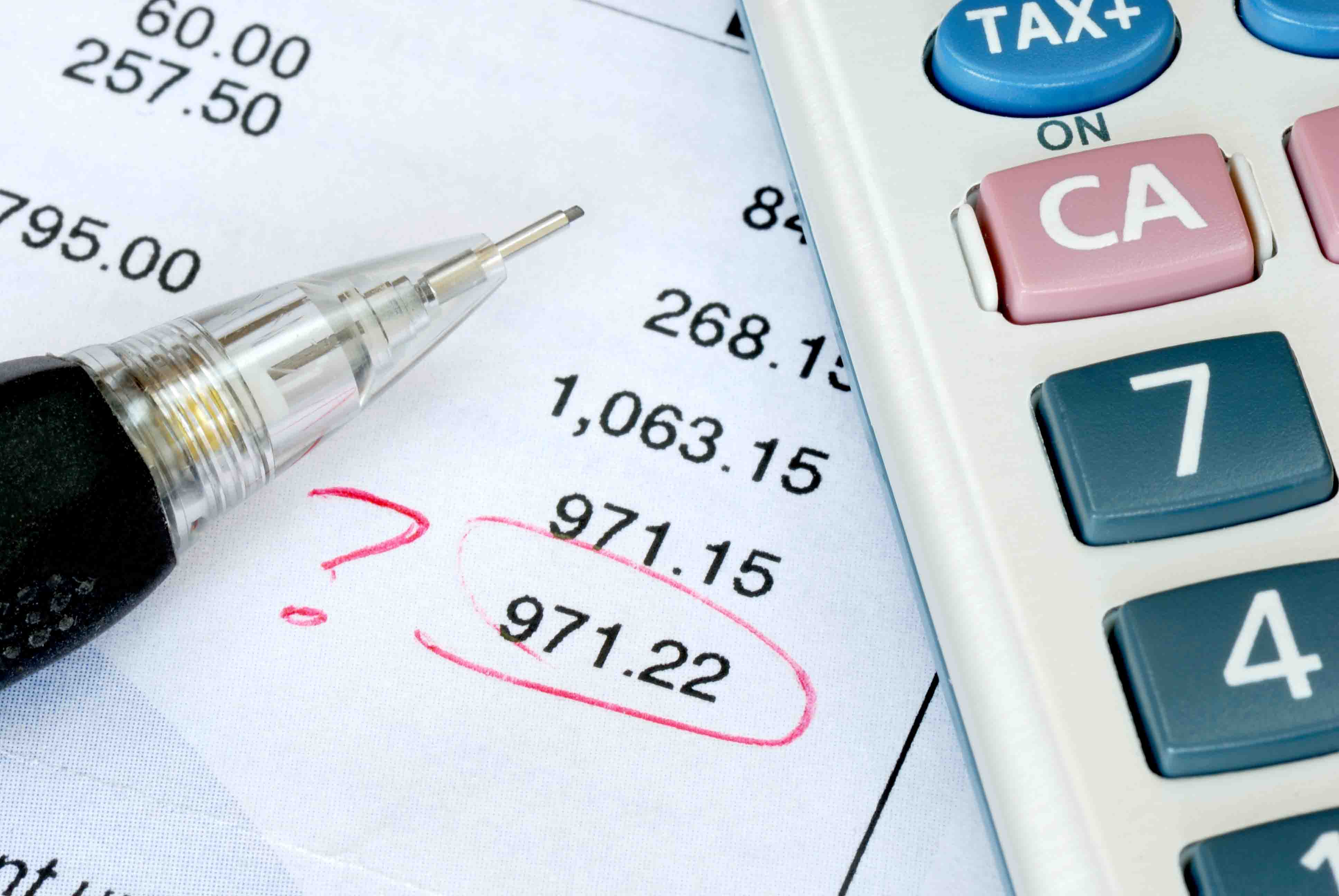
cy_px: 448
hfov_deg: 15.2
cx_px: 670
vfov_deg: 10.2
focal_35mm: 135
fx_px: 5027
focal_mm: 90
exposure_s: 1.5
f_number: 32
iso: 100
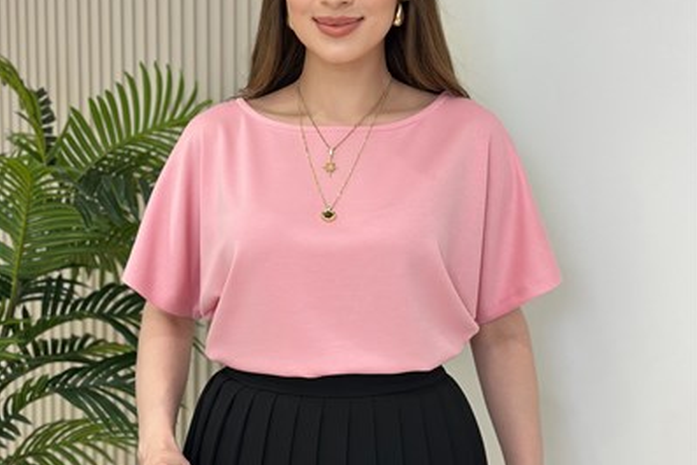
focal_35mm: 67
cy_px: 259
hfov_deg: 30.1
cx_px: 349
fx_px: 1298
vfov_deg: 20.3
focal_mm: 6.86
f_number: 1.78
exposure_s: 1/176
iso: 80
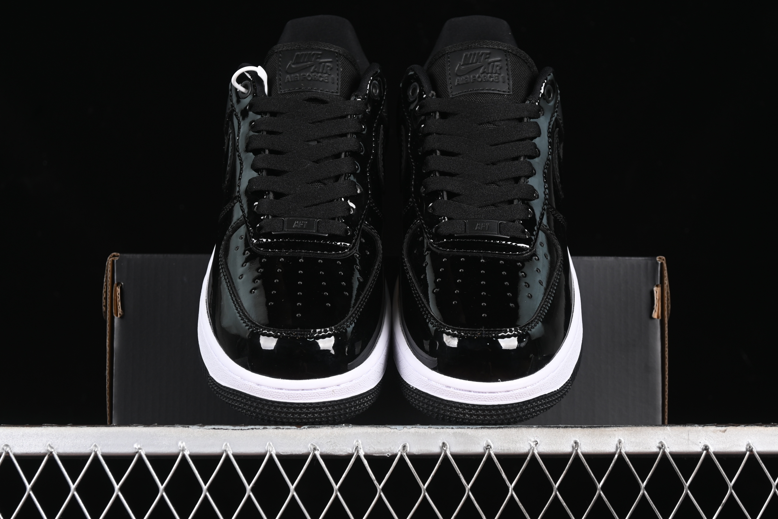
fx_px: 1642
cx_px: 387
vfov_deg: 18.0
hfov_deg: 26.6
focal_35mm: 76
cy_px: 262
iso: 160
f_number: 6.3
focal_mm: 50
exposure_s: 1/60
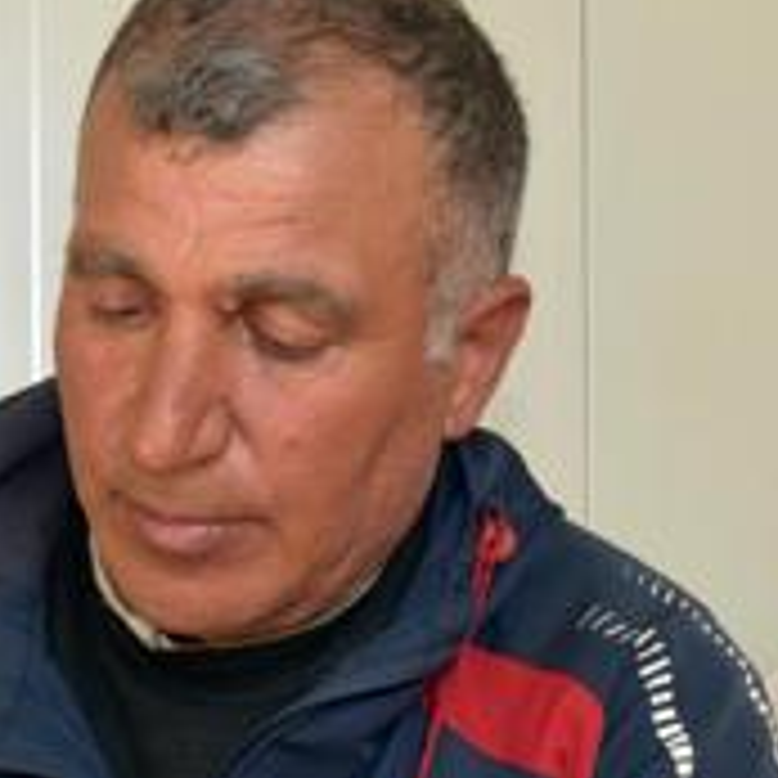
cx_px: 223
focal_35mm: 118
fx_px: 3000
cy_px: 765
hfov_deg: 14.7
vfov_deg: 14.6
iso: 560
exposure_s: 1/125
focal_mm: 26
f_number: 5.6
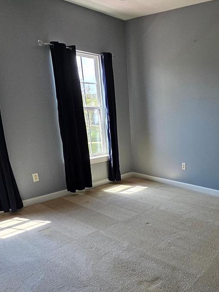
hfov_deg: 43.7
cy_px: 193
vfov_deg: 58.7
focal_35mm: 30
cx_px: 187
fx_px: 253
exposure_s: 1/77.4
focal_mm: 1.74
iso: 40
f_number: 2.2
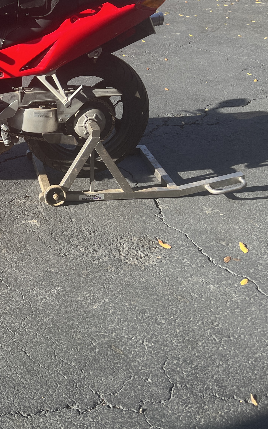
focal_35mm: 49
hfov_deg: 24.6
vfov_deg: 40.8
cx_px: -26
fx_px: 573
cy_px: 165
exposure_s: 1/873
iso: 50
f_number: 1.5
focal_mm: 5.7
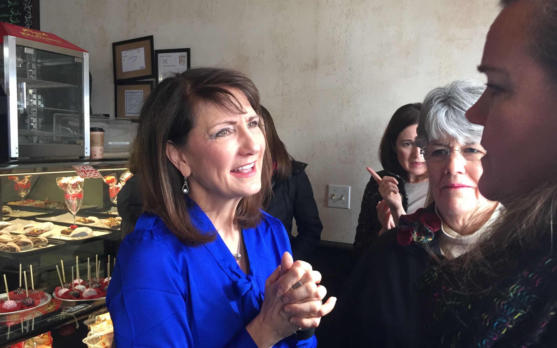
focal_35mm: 31
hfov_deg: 61.2
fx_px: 471
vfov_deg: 40.6
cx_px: 276
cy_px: 181
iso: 50
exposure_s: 1/30
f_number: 2.2
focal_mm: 4.15
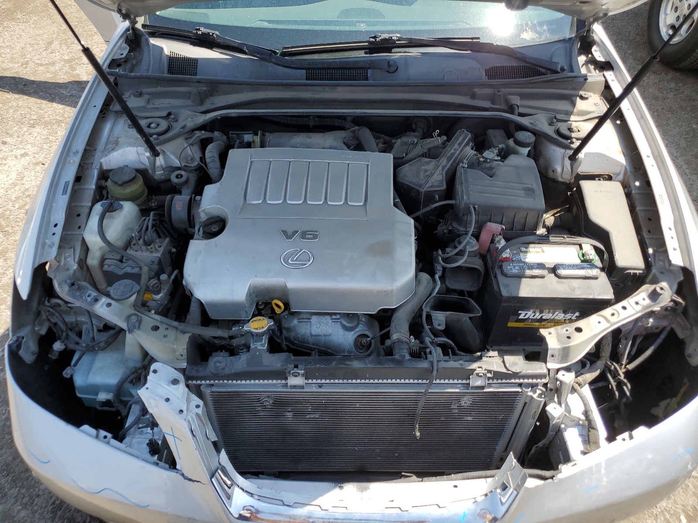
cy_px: 262
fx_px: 524
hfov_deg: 67.3
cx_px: 349
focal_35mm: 26
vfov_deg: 53.1
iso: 50
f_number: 1.5
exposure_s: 1/1111
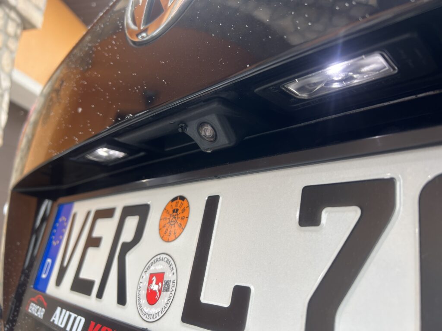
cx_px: 221
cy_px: 166
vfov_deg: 53.1
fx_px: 332
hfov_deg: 67.3
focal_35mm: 26
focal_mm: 5.7
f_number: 1.5
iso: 40
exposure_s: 1/208
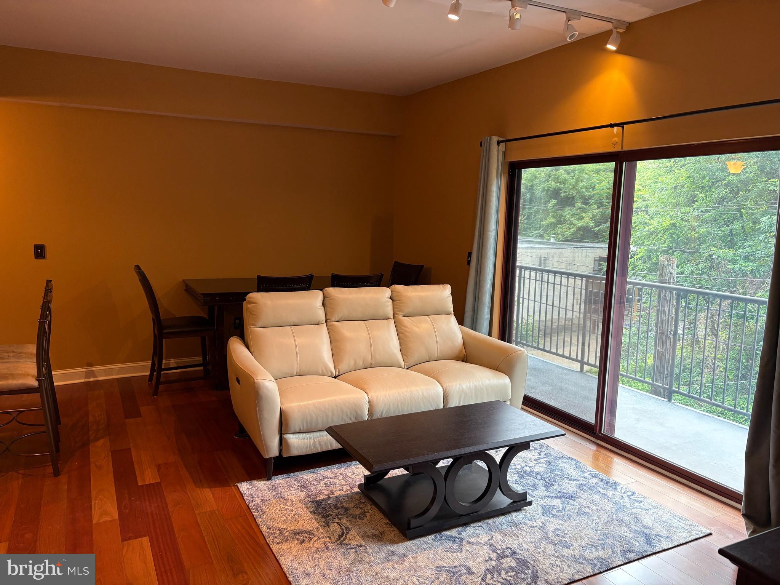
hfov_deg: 67.3
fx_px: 586
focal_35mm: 26
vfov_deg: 53.1
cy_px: 292
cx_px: 390
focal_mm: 5.96
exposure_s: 1/60
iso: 125
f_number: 1.6
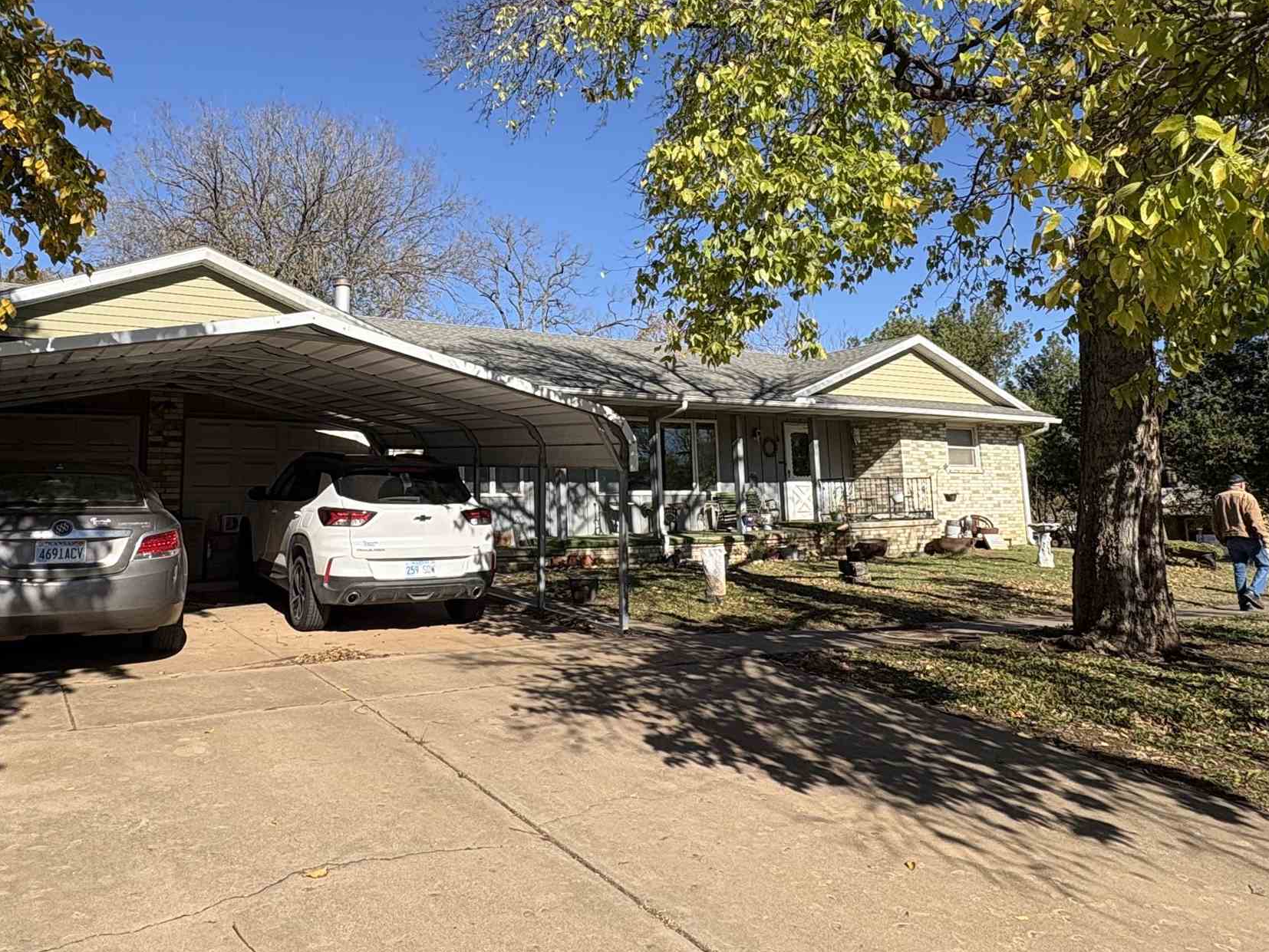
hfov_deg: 66.9
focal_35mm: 26
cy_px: 377
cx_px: 539
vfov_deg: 52.7
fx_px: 953
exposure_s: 1/1709
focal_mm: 2.22
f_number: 2.2
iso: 50
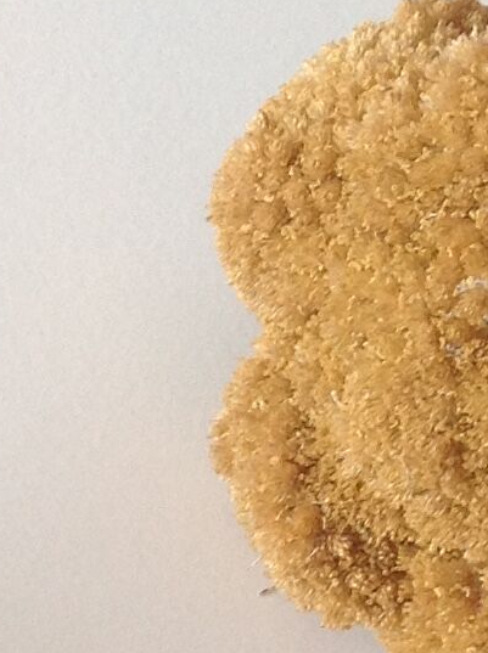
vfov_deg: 11.2
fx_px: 3186
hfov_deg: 8.4
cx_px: -455
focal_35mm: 169
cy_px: 1006
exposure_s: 1/25
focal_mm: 4.28
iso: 50
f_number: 2.4
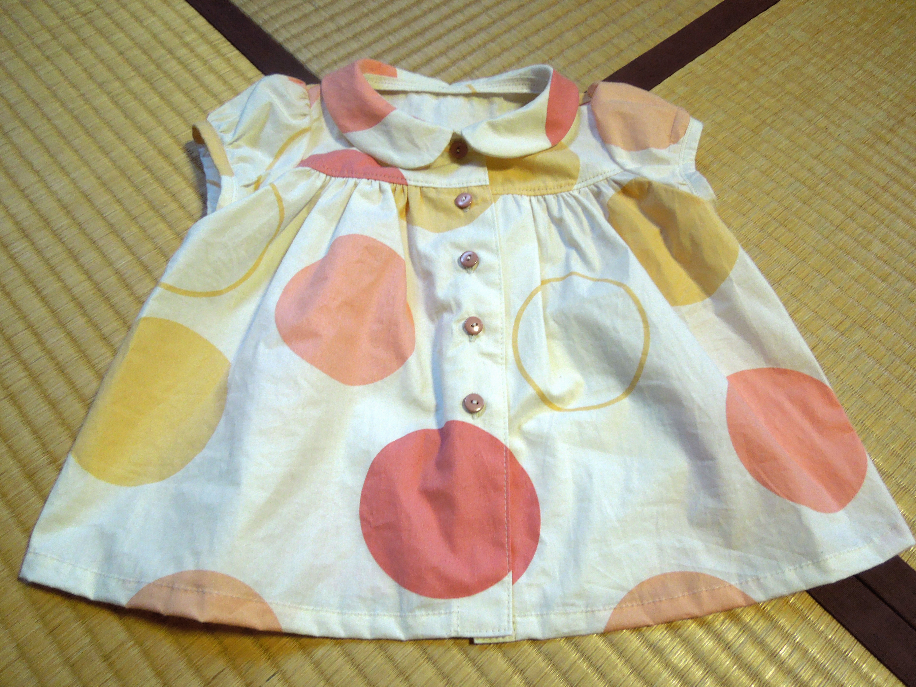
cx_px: 458
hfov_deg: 69.4
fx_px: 662
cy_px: 344
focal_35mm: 25
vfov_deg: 54.9
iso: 200
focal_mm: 4.5
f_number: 3.3
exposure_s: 1/30
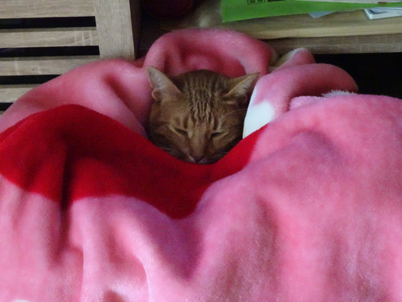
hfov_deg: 21.8
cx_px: 201
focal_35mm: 90
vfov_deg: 16.4
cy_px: 151
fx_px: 1045
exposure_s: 1/50
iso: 3200
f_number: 5
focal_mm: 15.45
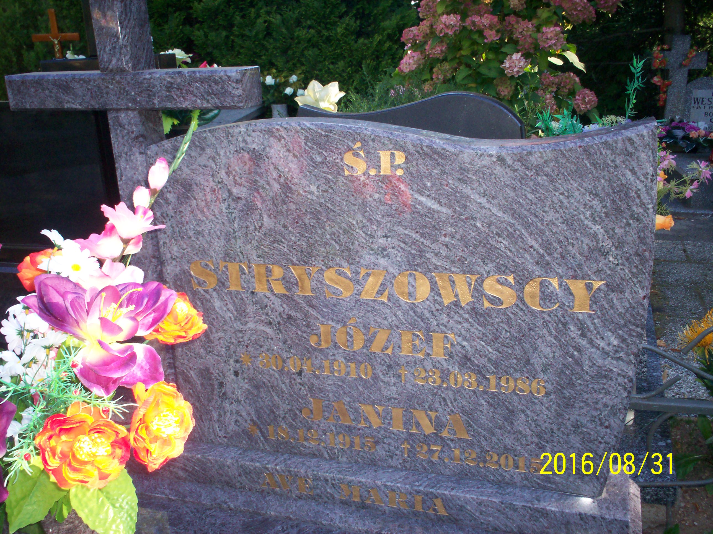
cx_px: 356
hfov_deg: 51.4
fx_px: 742
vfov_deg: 39.7
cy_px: 267
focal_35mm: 36
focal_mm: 6
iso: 140
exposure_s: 1/60
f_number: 4.5
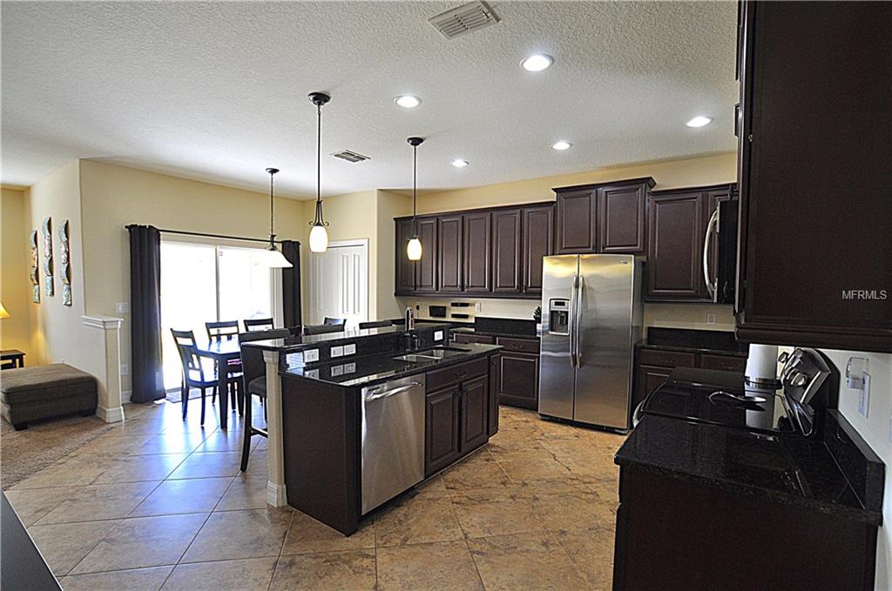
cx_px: 446
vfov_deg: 71.9
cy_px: 296
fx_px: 408
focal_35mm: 16
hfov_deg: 95.1
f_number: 4.5
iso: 560
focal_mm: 11
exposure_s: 1/60
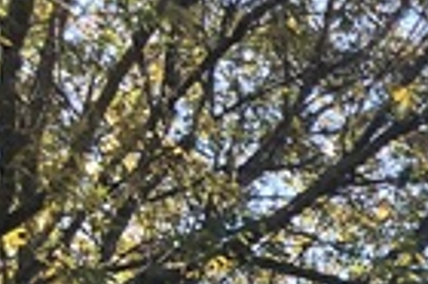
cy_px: 718
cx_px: 966
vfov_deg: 9.1
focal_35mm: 133
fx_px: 1579
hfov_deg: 12.6
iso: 20
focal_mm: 4
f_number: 1.8
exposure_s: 1/296
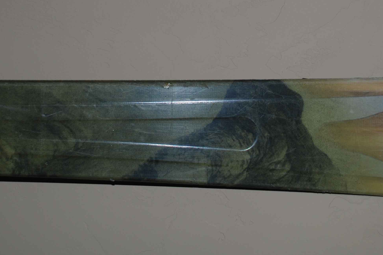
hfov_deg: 24.2
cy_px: 44
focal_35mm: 84
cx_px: 205
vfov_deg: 16.1
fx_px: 894
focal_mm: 28
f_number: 4
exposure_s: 1/60
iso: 100
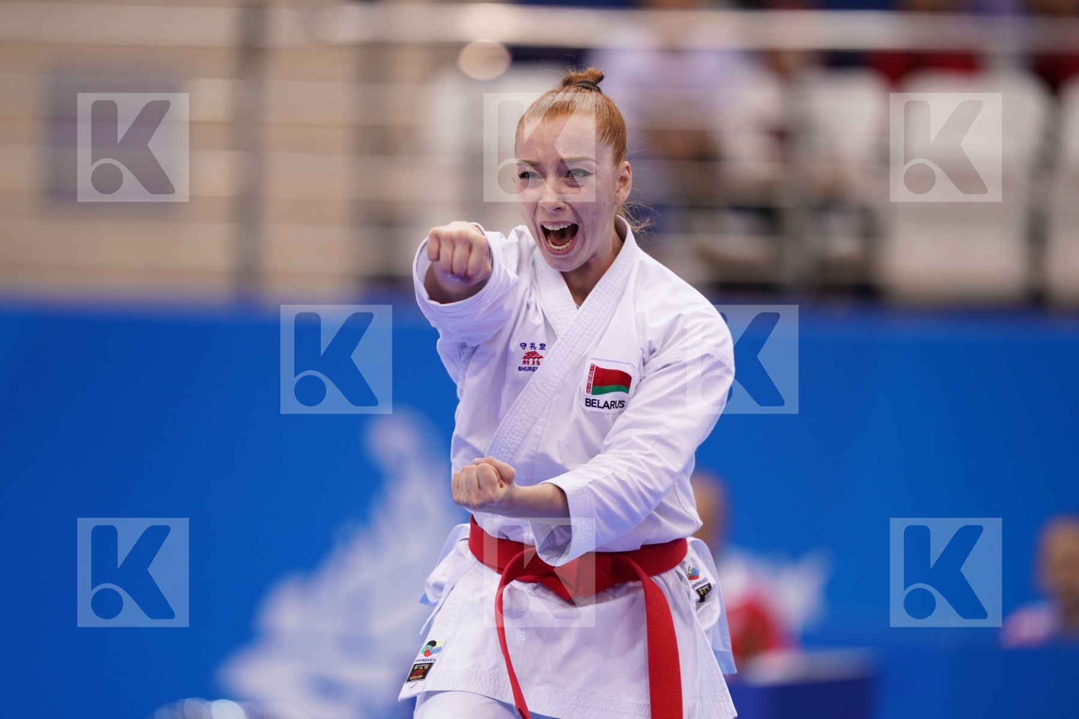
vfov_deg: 3.4
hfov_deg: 5.2
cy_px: 360
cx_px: 540
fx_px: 11988
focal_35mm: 400
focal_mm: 400
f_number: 2.8
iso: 640
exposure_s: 1/500
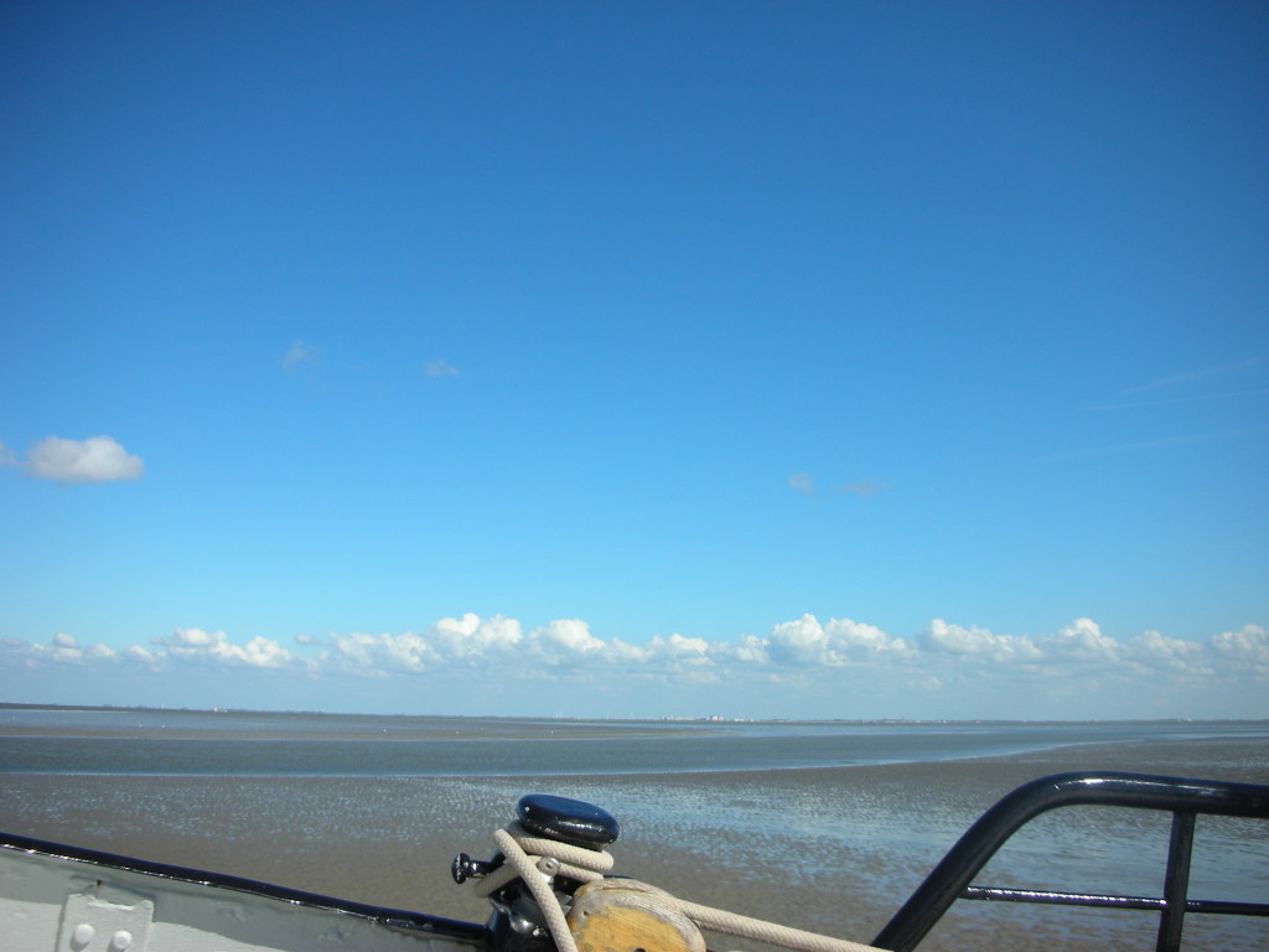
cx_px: 634
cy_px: 476
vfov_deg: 40.7
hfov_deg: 52.6
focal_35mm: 35
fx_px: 1283
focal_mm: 5.8
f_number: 8.5
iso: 50
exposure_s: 1/114
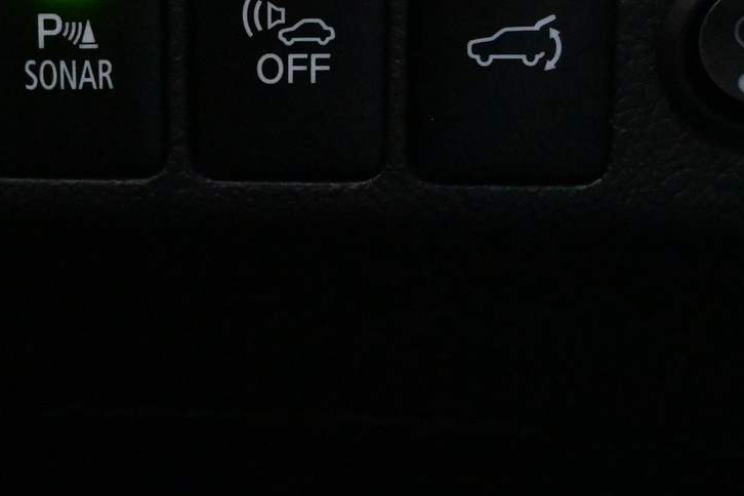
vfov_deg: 15.5
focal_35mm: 87
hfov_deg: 23.0
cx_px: 134
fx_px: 1798
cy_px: 28
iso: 20000
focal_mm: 26
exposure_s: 1/40
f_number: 4.5
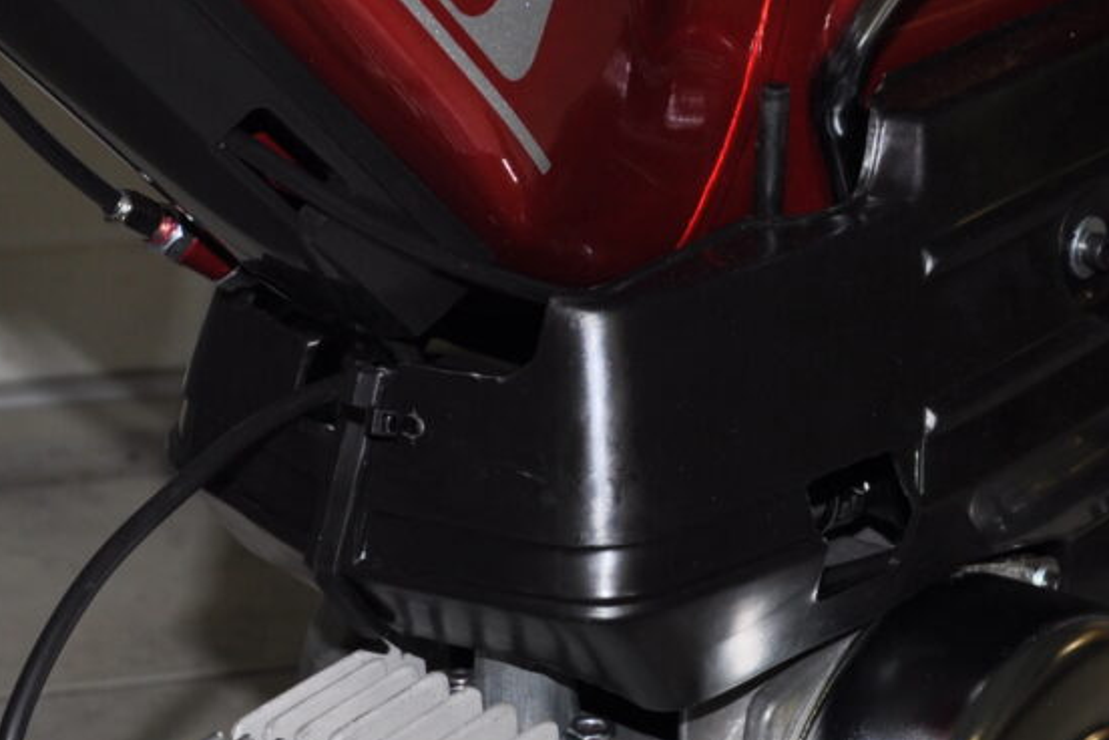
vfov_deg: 13.7
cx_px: 565
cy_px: 477
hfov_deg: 20.4
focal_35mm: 100
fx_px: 3080
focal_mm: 24
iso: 200
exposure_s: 1/30
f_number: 5.6
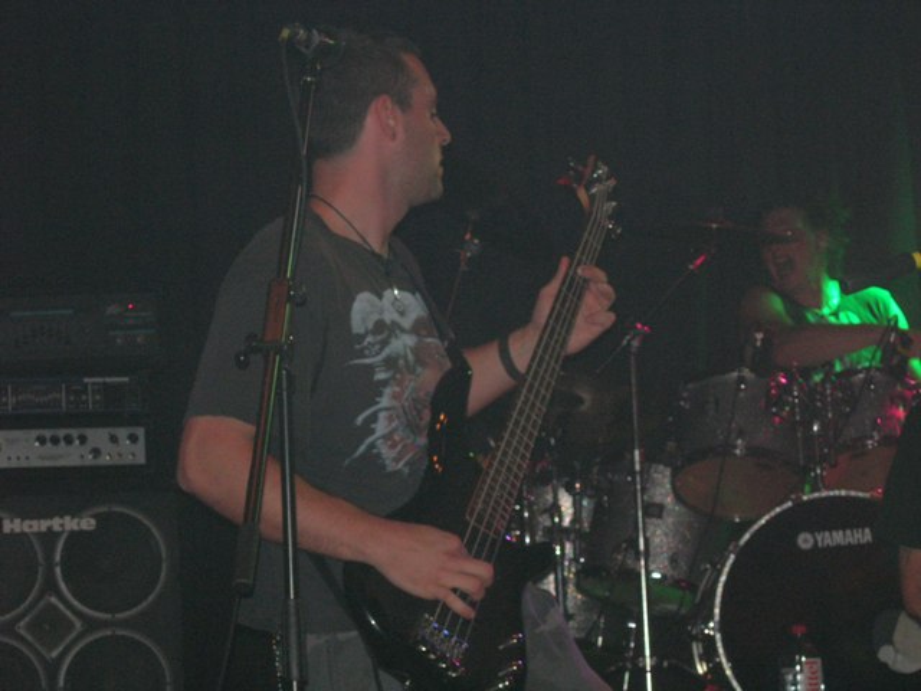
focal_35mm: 113
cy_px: 346
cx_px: 460
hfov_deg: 17.4
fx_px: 3006
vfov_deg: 13.1
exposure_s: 1/60.1
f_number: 4.9
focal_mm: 23.4
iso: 200
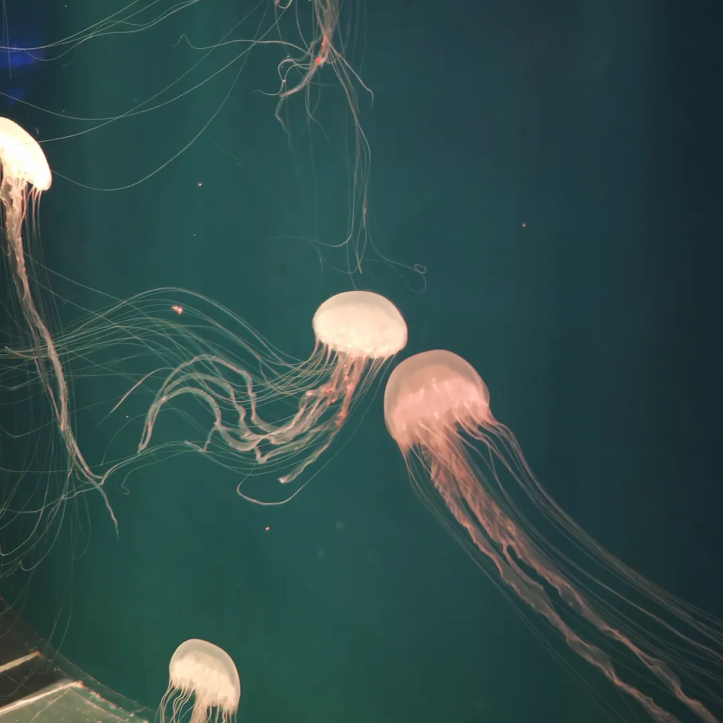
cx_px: 362
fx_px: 1678
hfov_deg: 24.3
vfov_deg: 24.3
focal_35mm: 71
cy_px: 372
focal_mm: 9
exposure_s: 1/55
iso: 1600
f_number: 2
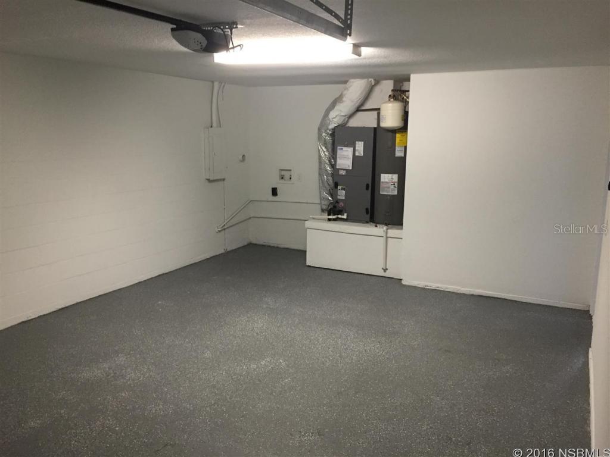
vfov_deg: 48.2
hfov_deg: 61.7
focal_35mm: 29
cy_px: 228
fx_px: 511
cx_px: 305
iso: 125
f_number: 2.2
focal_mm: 4.15
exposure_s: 1/30
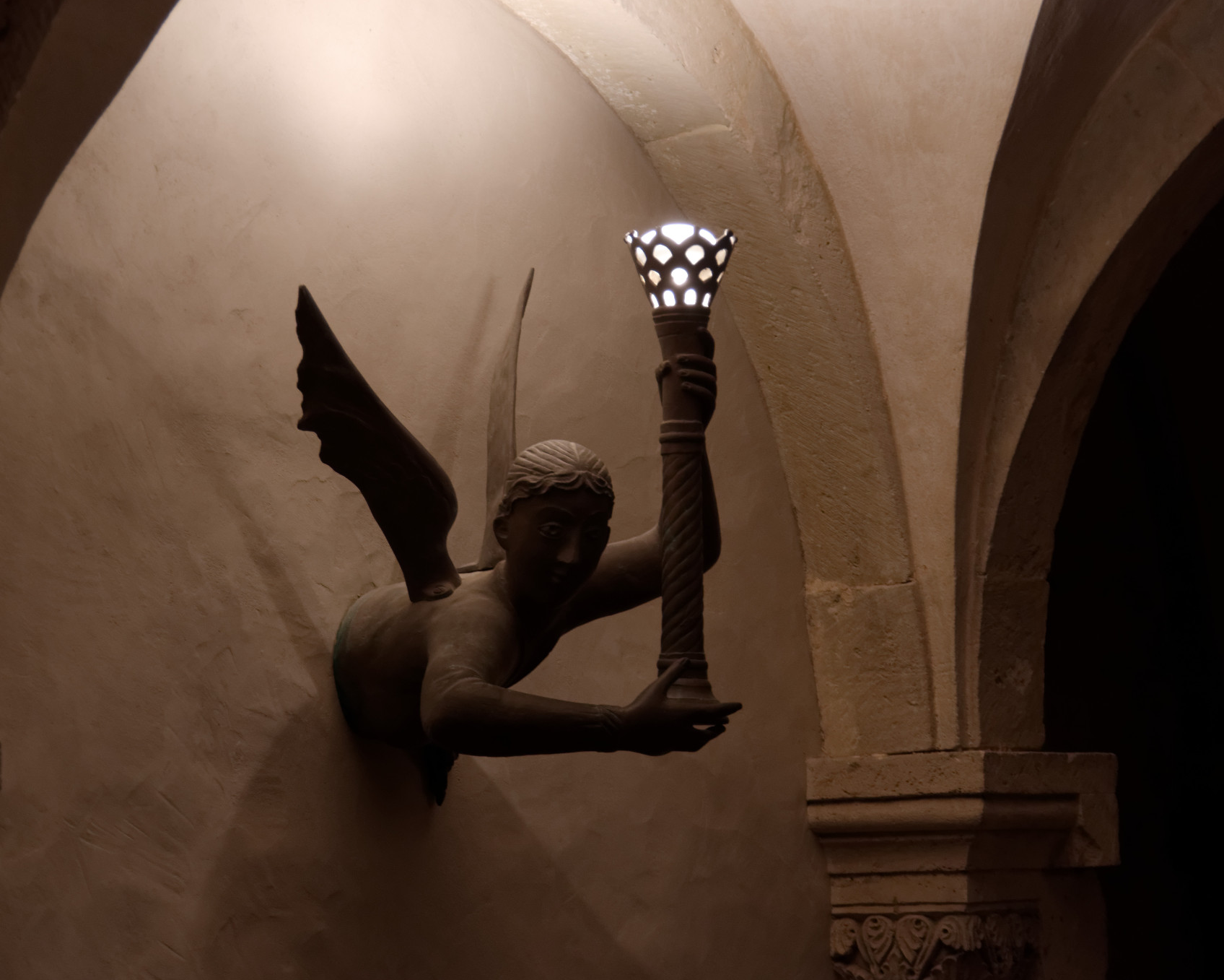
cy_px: 491
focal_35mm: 102
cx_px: 543
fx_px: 3695
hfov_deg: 18.8
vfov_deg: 15.1
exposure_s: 1/5
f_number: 4.5
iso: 800
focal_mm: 60
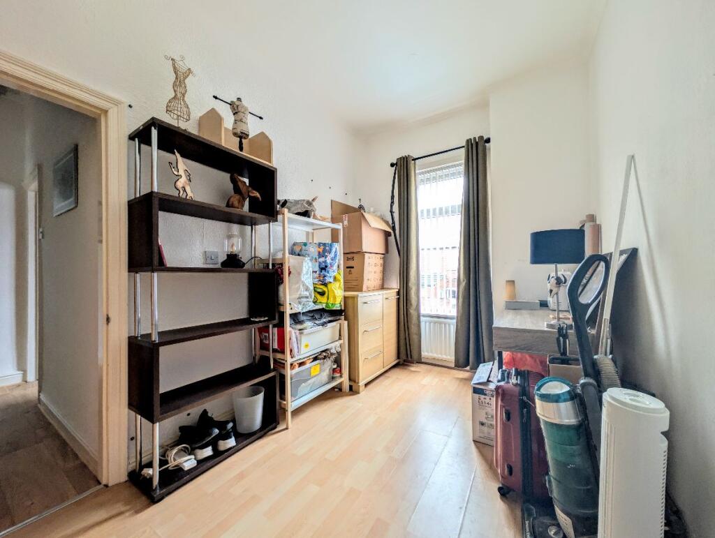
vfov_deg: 94.6
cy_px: 269
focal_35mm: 12
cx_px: 358
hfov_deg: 110.5
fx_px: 248
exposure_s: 1/42.9
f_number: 1.7
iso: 77
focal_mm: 2.02
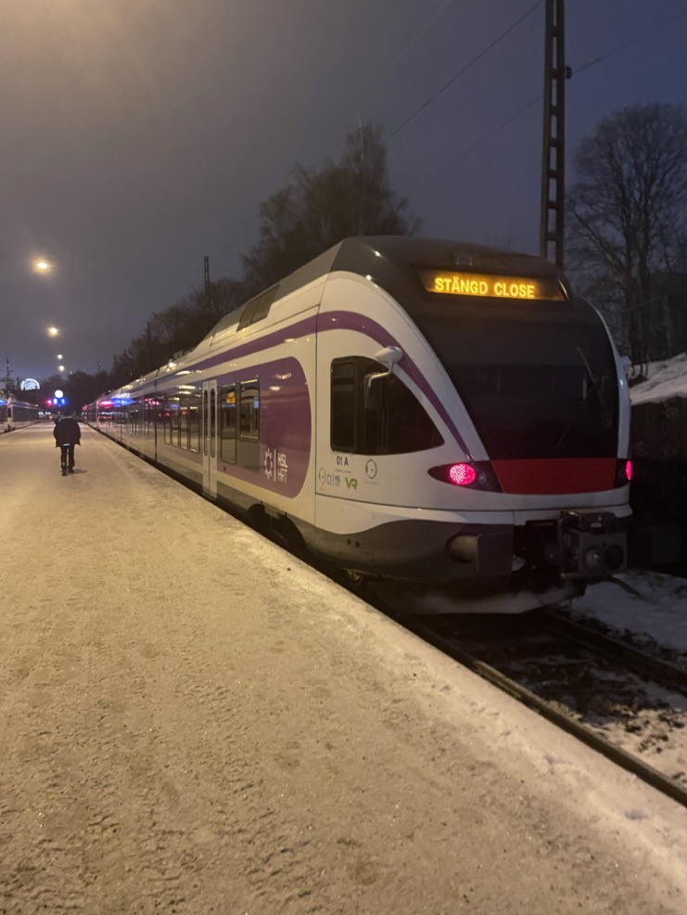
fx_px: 714
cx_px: 349
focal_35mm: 27
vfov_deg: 65.3
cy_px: 443
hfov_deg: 51.4
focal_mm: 4.2
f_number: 1.6
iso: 500
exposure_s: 1/25
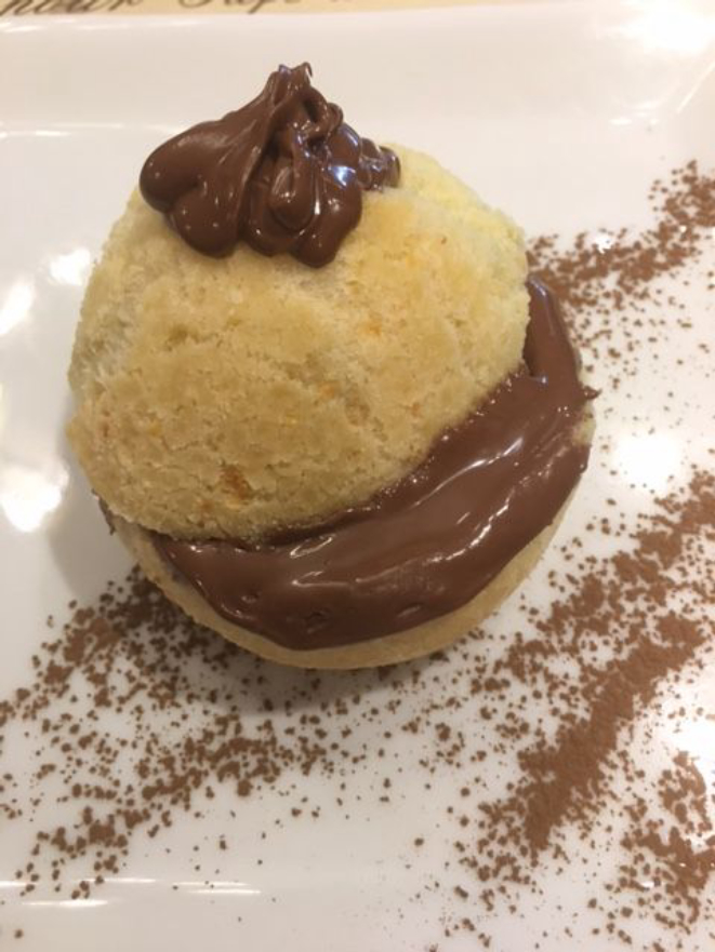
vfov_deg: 61.7
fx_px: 798
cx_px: 358
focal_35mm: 29
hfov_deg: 48.2
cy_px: 476
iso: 80
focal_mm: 4.15
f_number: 2.2
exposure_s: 1/8
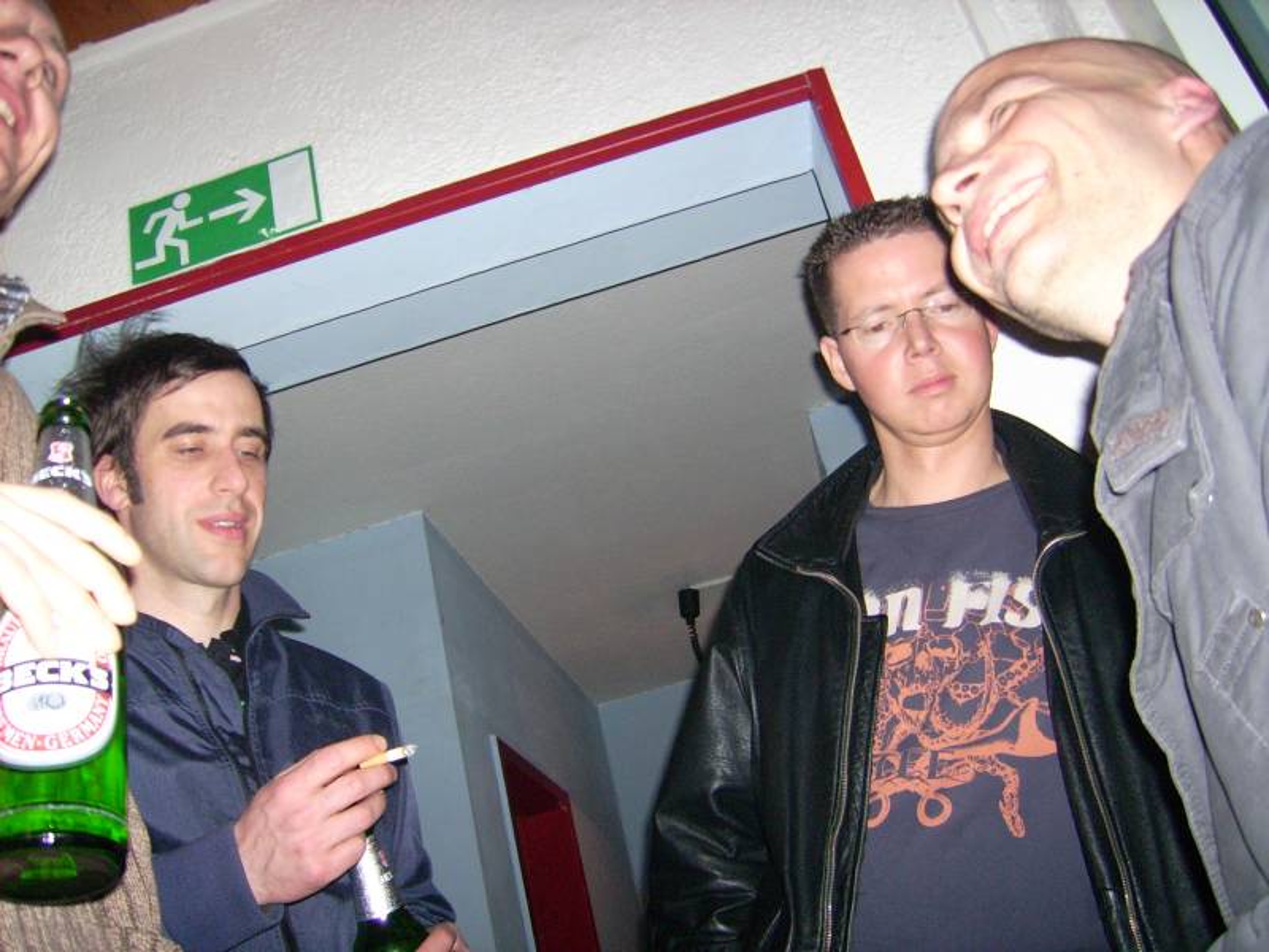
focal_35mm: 35
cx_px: 634
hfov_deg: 52.6
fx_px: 1283
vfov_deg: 40.7
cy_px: 476
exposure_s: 1/60
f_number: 2.8
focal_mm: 5.95
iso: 100
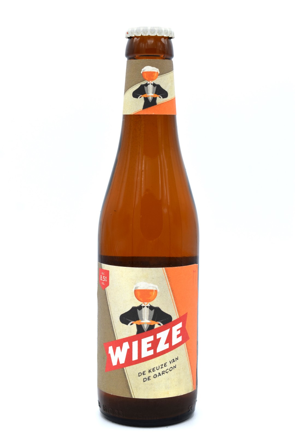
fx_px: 885
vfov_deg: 28.1
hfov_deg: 18.9
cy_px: 222
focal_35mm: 72
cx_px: 148
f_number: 7.1
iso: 200
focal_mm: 48
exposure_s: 1/250
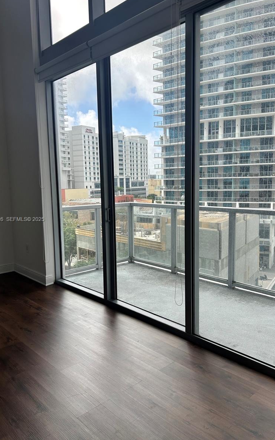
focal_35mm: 28
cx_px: 143
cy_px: 220
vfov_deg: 66.5
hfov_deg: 44.5
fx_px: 336
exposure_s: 1/332
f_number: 1.5
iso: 50
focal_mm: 5.7
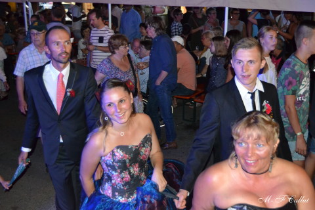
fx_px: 394
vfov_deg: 29.9
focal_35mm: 45
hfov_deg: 43.6
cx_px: 158
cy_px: 105
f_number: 4.2
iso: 3200
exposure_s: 1/60
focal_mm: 30
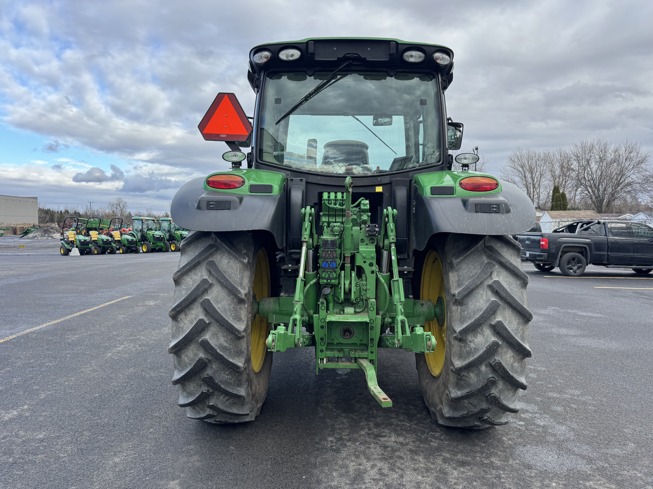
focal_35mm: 24
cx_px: 326
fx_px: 453
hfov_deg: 71.6
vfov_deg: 56.8
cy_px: 244
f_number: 1.78
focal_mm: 6.76
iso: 80
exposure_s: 1/980
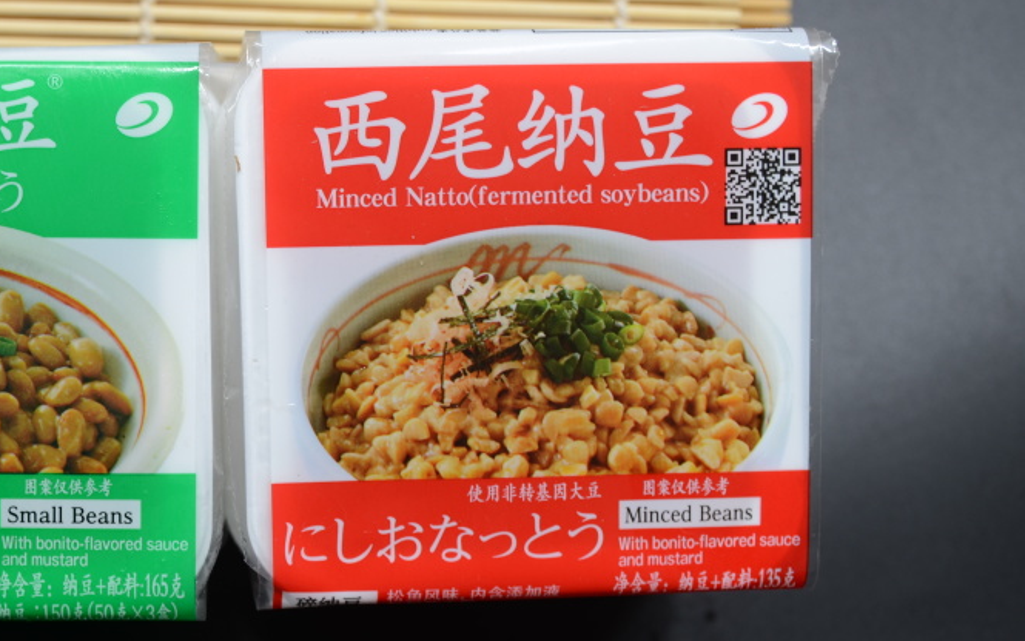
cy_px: 334
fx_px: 2007
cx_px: 267
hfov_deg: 28.3
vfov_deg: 18.2
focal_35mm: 72
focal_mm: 29
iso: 100
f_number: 4
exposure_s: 1/30
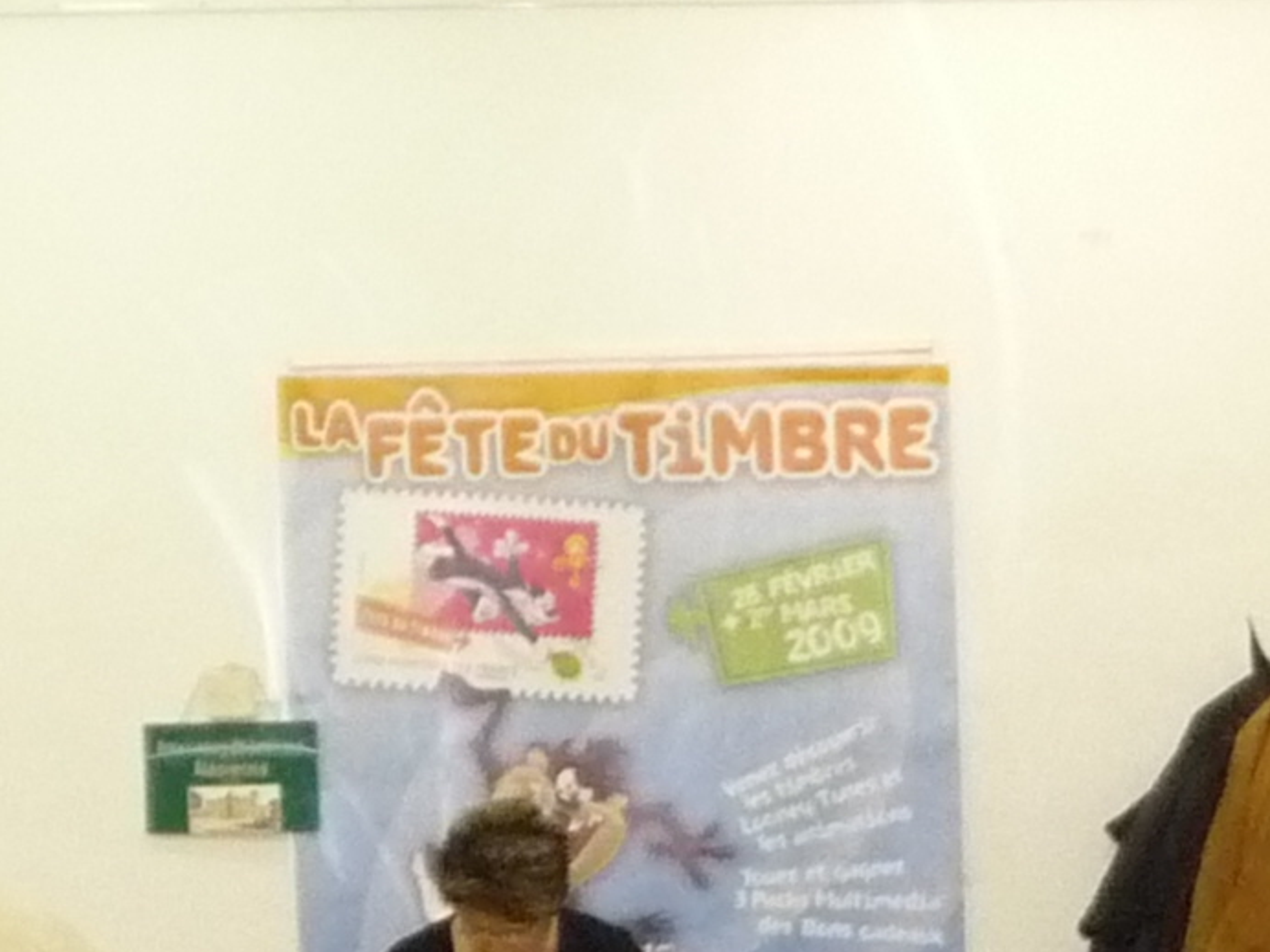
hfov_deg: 13.2
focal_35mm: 148
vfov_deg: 9.8
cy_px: 1242
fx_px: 5430
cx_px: 1108
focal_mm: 5
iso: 500
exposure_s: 1/30
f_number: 3.4
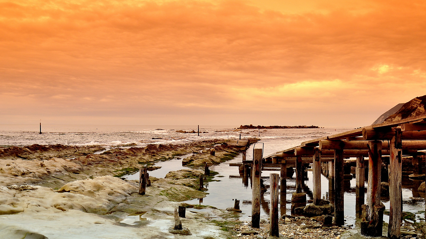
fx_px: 429
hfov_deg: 52.8
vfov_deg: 31.2
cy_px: 115
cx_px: 212
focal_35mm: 38
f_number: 4
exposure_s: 1/250
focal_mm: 24
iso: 200
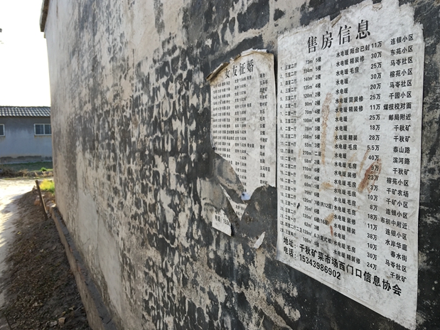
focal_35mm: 30
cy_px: 163
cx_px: 225
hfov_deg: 60.0
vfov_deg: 46.8
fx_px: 381
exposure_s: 1/222
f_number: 2.2
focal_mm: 4.15
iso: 25
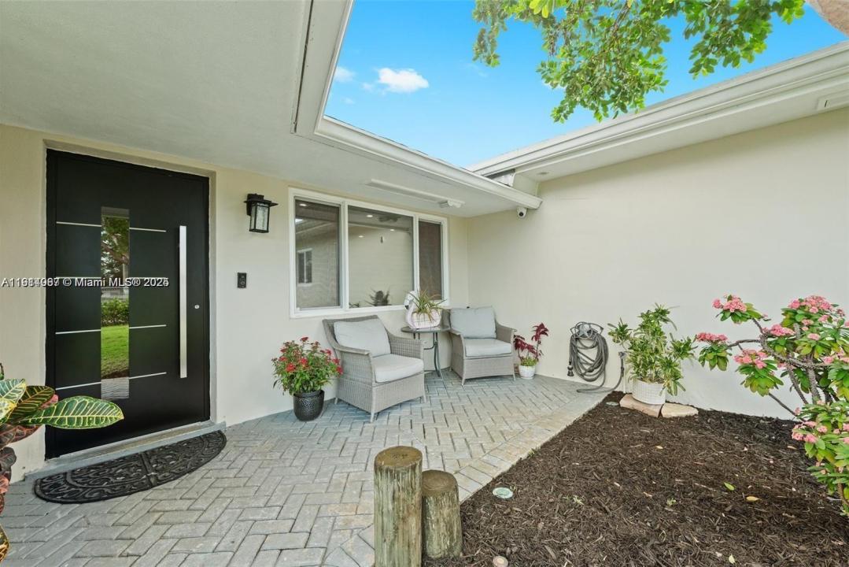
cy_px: 284
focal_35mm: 14
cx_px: 424
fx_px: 330
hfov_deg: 104.2
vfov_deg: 81.2
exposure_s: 1/25
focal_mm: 14
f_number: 8
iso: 200
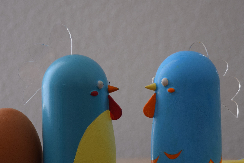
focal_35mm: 104
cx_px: 143
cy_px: 92
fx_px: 705
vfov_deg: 13.2
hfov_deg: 19.6
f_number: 4.5
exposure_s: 1/80
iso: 400
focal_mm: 35
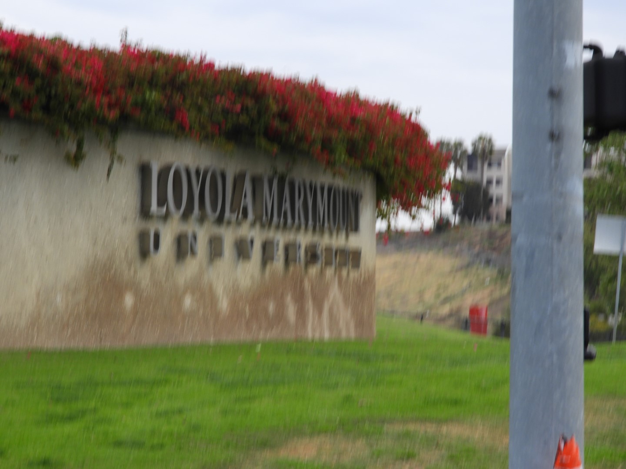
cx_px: 313
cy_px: 234
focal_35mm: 180
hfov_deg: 11.0
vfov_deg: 8.2
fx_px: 3255
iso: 100
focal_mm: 32.2
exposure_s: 1/125
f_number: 5.3
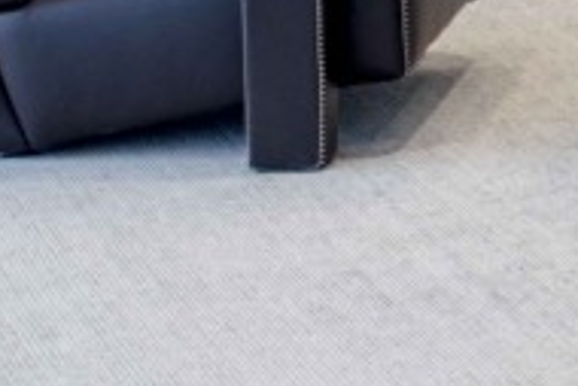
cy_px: -605
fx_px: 3310
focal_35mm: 206
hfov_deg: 9.1
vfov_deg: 6.3
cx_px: 1354
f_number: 29
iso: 200
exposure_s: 2
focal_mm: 34
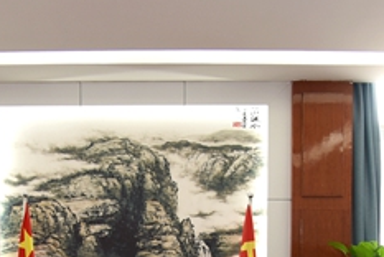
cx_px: 110
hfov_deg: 27.8
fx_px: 769
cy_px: 330
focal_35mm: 72
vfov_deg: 17.8
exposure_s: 1/80
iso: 1000
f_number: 4
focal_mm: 24
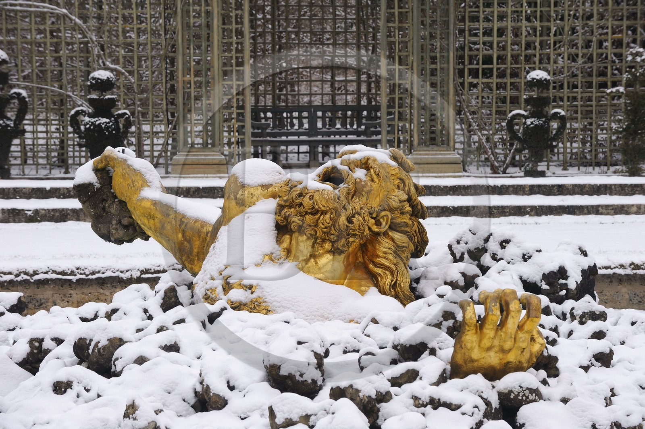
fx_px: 2864
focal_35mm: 160
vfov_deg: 8.6
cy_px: 214
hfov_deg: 12.8
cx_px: 322
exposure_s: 1/160
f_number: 8
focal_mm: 160
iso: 400
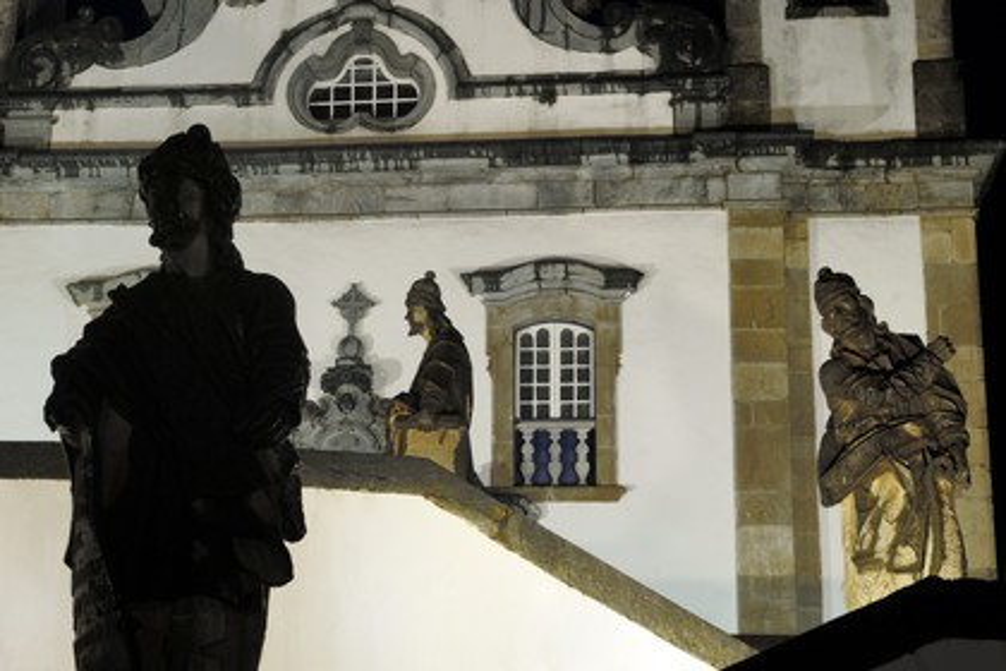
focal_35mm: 78
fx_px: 2179
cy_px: 336
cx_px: 503
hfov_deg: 26.0
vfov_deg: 17.5
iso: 100
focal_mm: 52
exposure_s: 4.5
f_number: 9
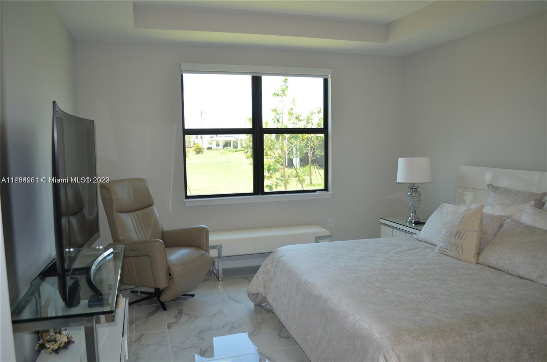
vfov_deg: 47.7
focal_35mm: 27
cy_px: 181
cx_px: 274
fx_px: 409
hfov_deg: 67.5
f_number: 3.5
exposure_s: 1/125
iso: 200
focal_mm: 18
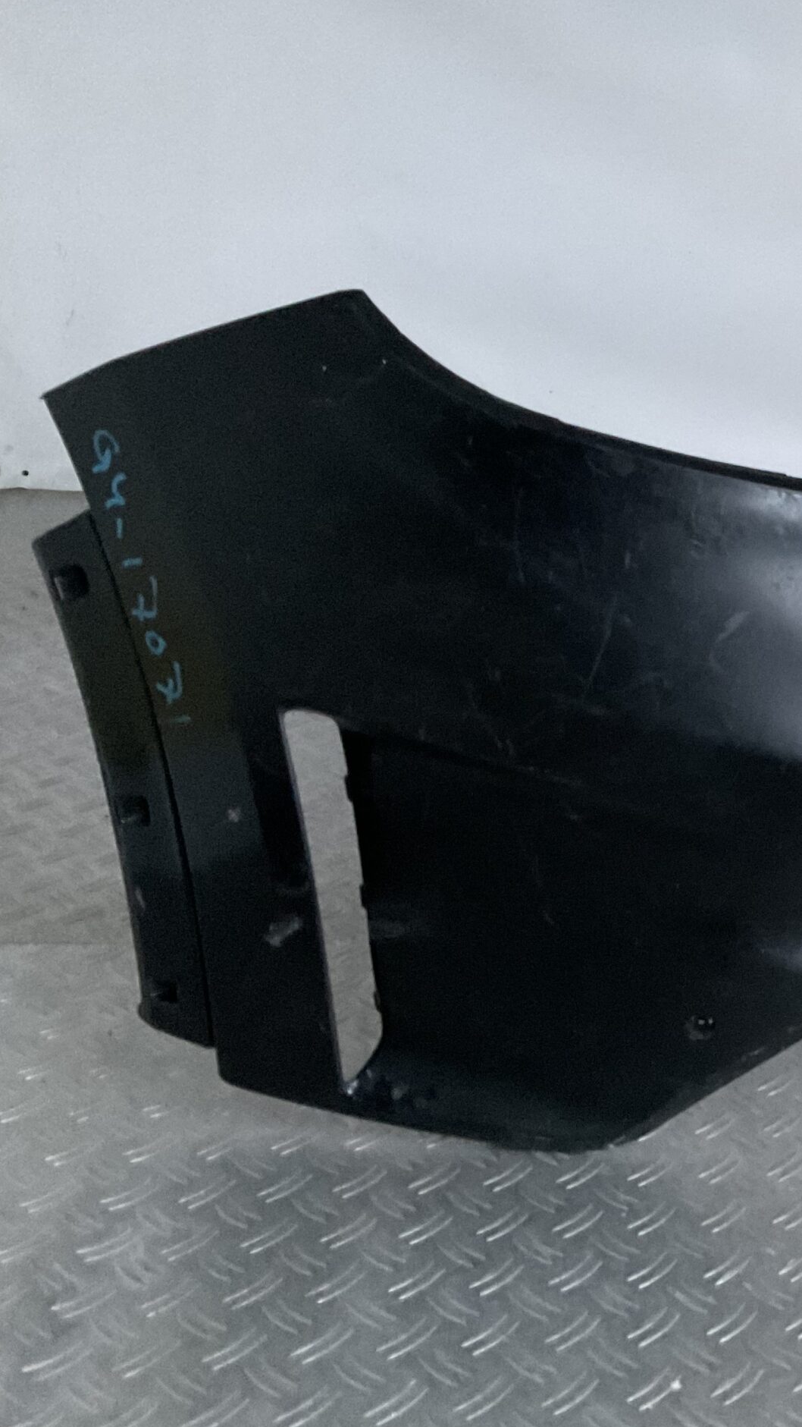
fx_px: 1626
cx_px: 946
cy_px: 709
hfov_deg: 25.1
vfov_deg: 47.4
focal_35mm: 43
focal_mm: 3
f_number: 1.8
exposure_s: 1/25
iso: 500
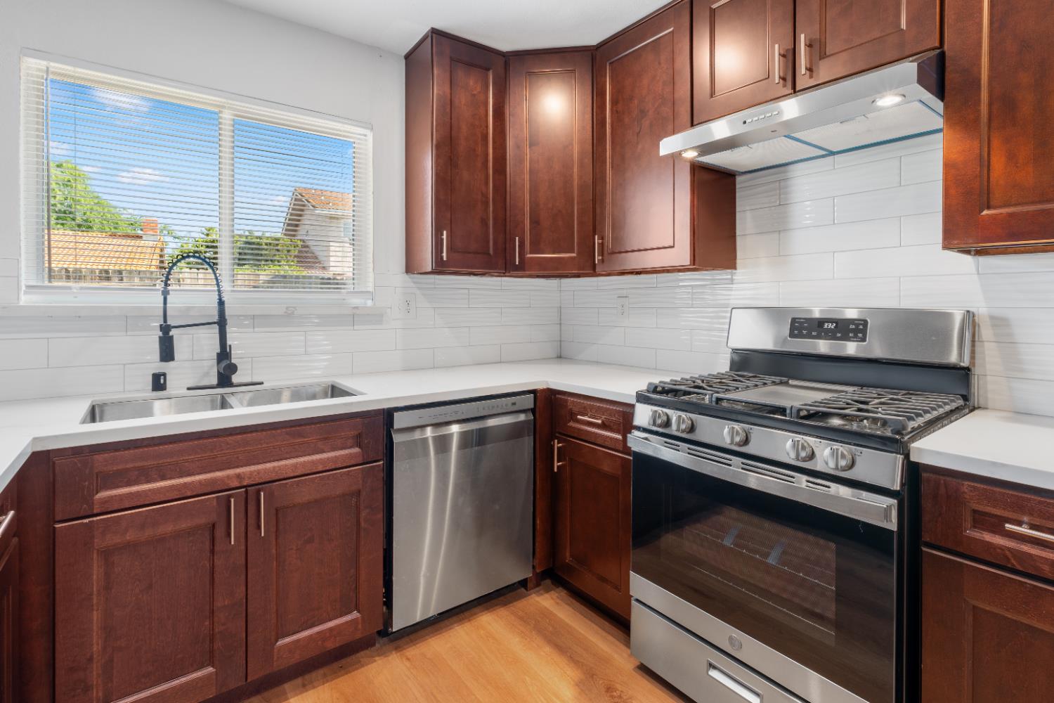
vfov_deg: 72.1
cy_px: 352
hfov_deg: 95.0
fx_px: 483
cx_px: 527
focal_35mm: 16
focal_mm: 11
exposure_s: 2
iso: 100
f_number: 8
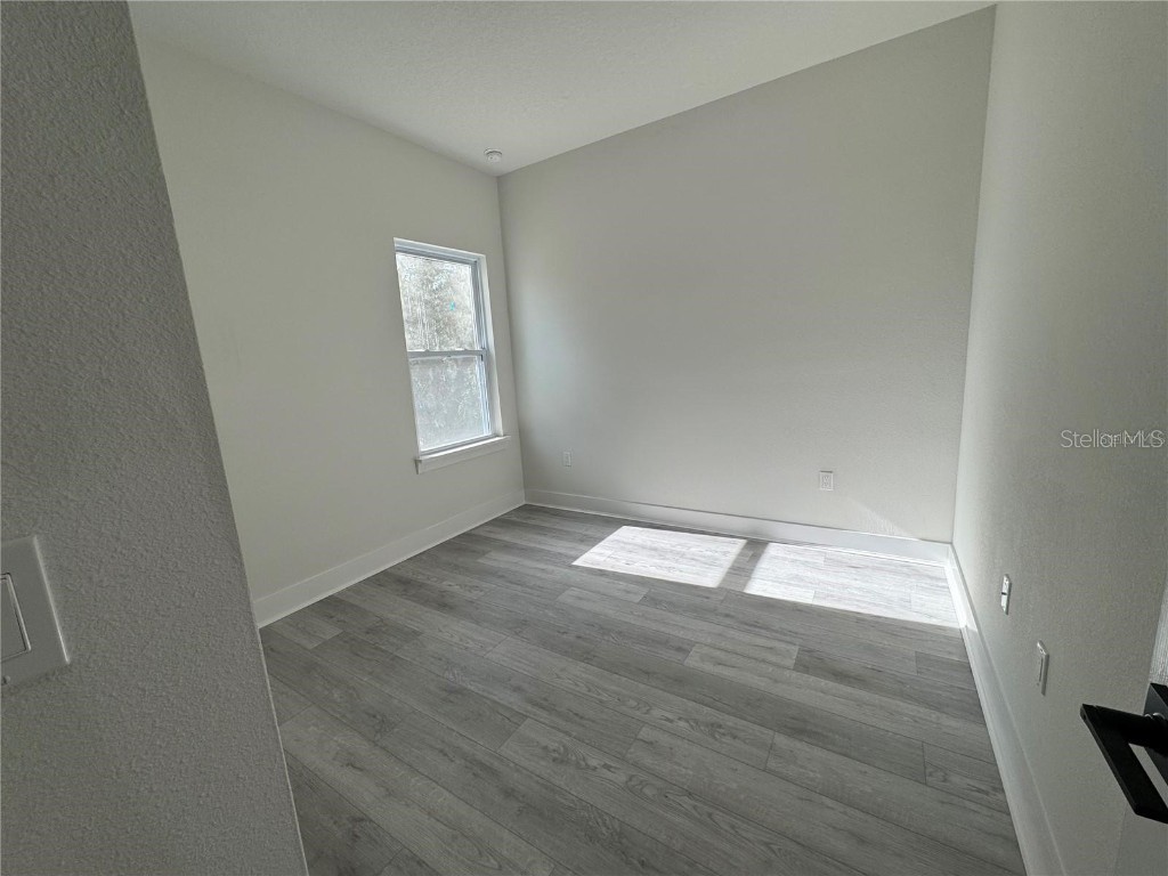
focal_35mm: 14
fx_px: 472
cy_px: 438
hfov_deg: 102.1
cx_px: 584
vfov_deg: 85.7
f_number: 2.2
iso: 40
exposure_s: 1/409
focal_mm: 2.22
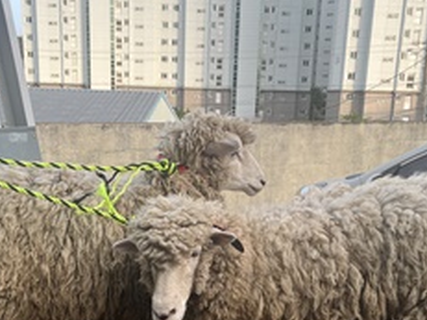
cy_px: 237
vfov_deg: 31.6
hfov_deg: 42.1
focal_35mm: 45
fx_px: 555
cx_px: 198
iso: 50
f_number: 1.6
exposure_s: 1/508
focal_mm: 5.1
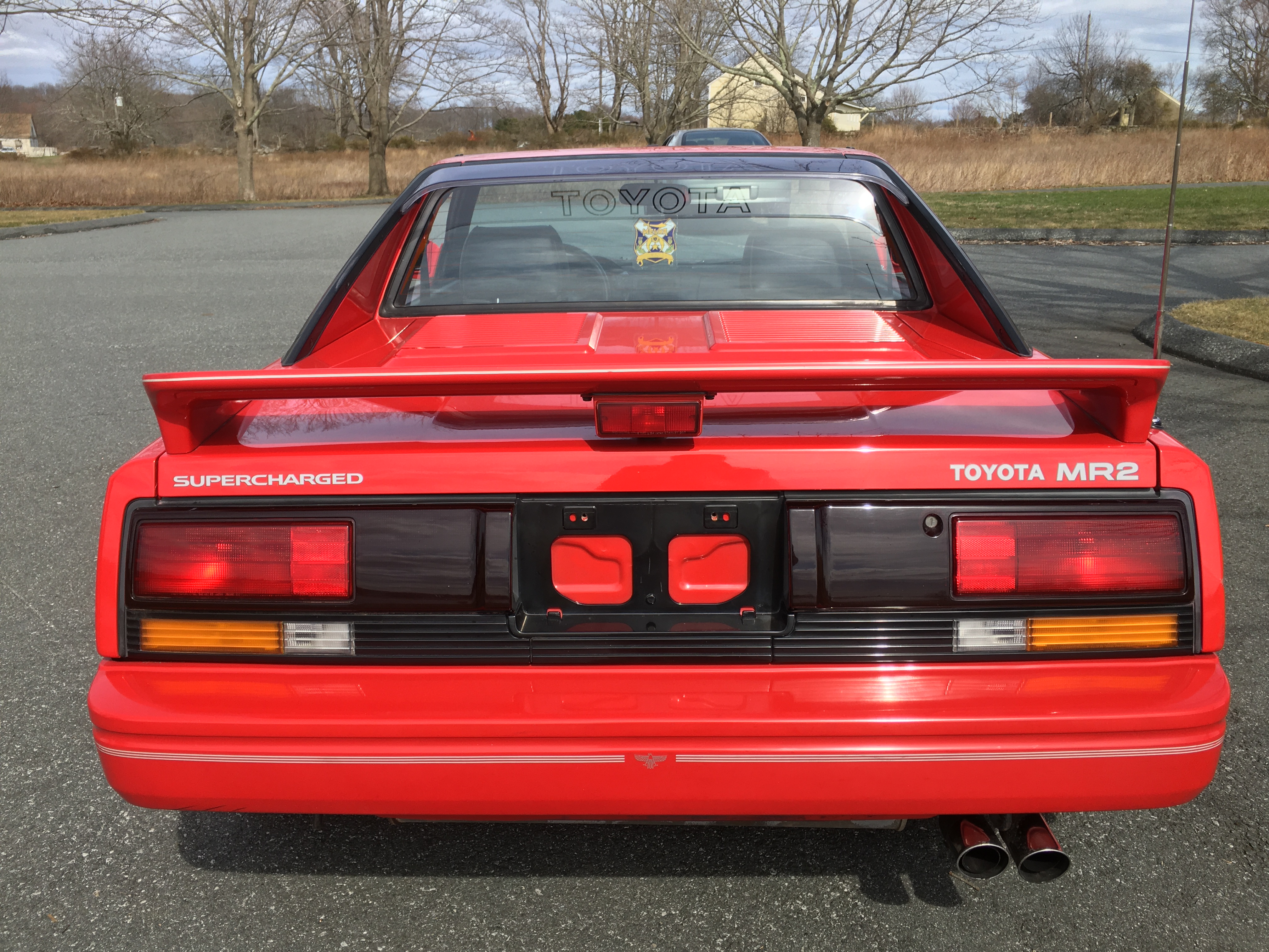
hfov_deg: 61.7
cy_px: 476
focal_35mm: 29
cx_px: 634
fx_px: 1063
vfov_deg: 48.2
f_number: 2.2
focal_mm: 4.15
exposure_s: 1/938
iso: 25
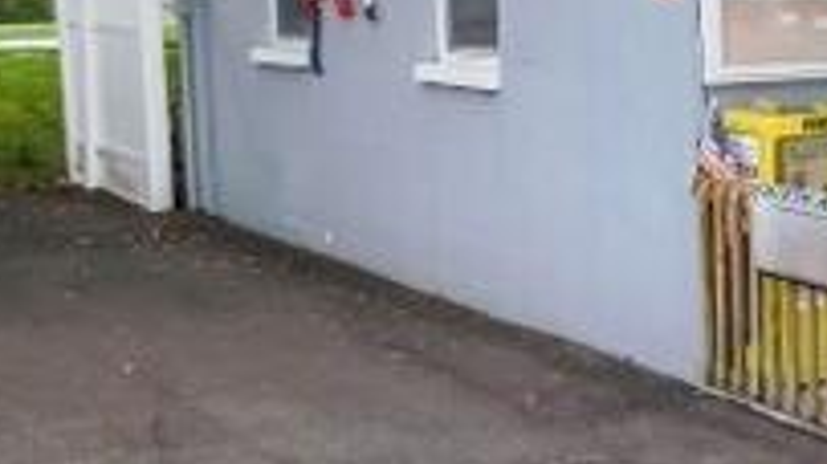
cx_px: 1190
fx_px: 1622
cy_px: 90
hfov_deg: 23.7
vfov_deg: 16.2
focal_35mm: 74
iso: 125
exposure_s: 1/500
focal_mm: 4
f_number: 3
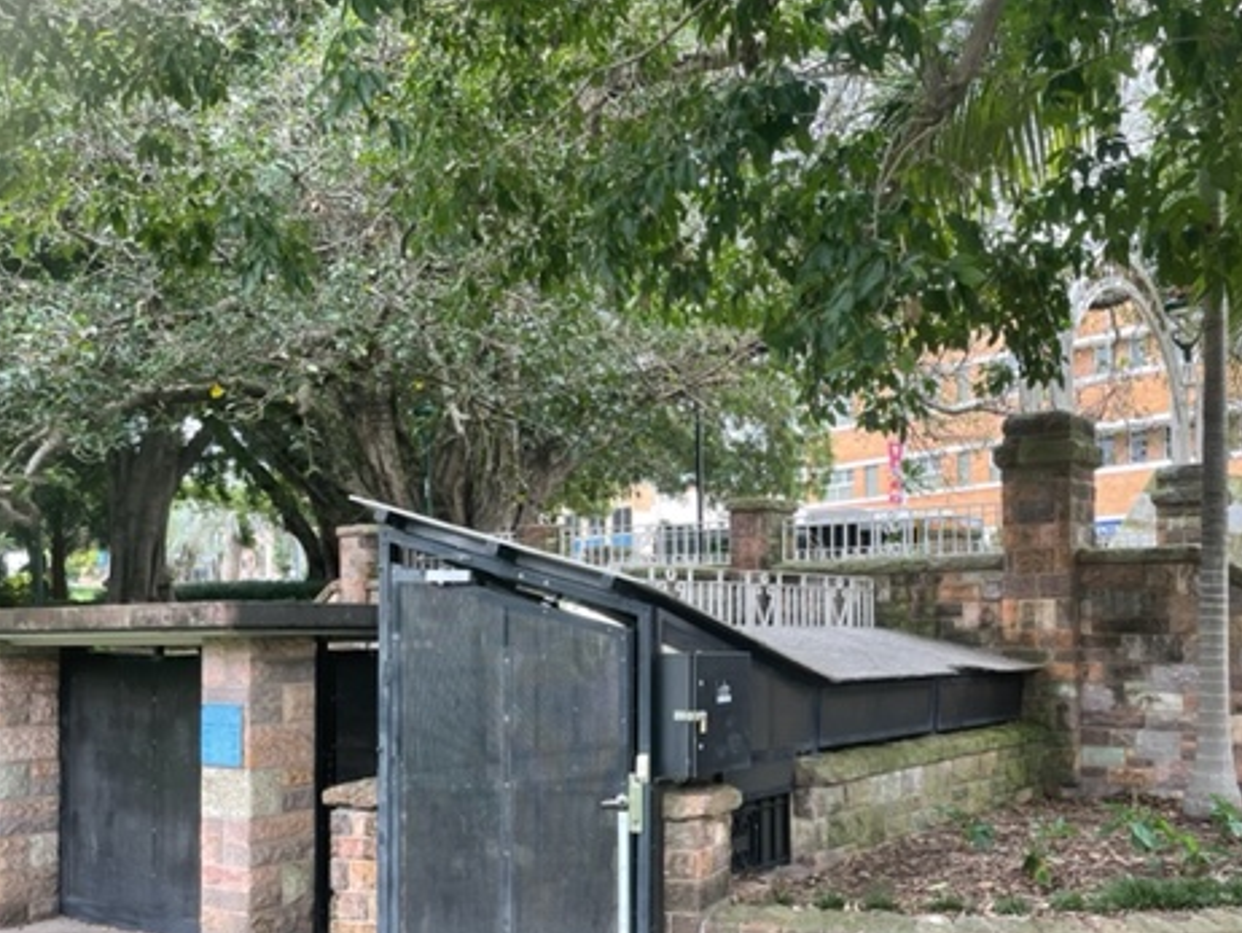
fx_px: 1292
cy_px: 621
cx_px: 780
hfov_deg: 50.8
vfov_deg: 39.2
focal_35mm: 36
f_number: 1.6
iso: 32
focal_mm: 4.2
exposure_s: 1/141
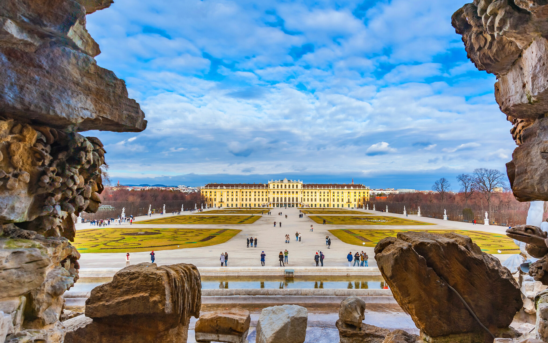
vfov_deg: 49.2
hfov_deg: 72.5
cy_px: 183
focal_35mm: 25
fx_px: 373
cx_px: 277
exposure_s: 1/640
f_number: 11
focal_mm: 24
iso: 200
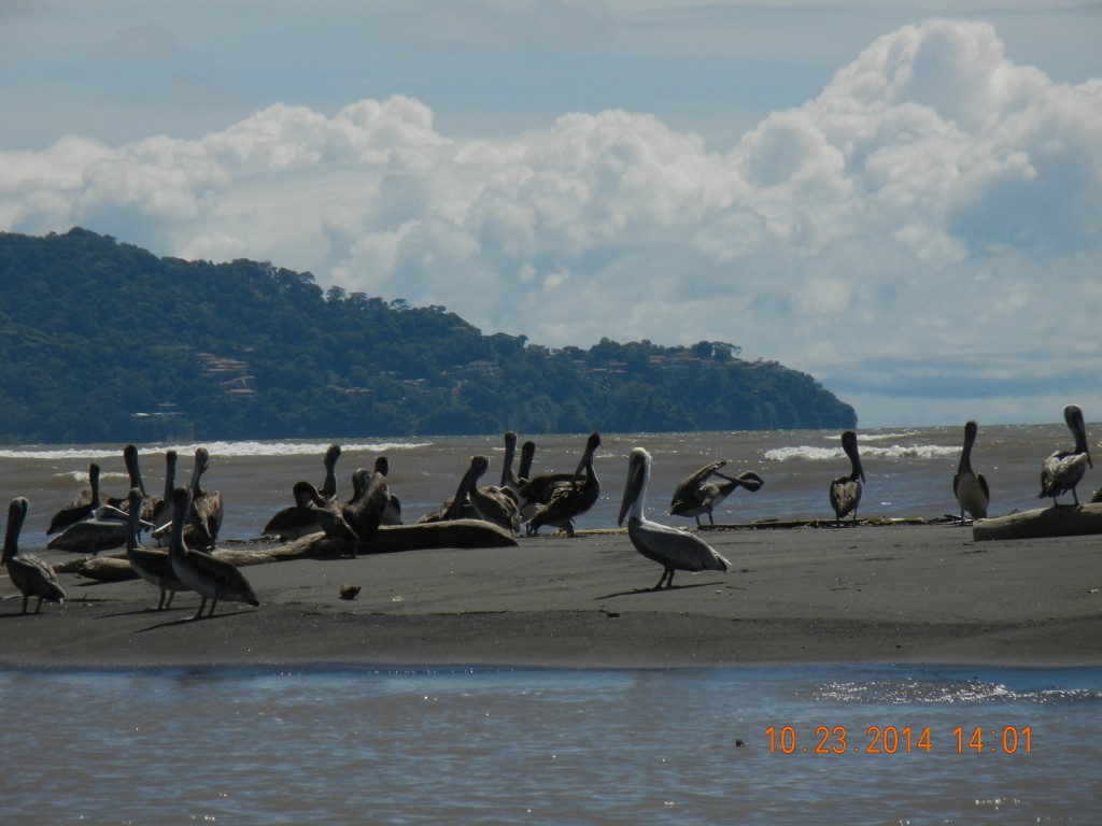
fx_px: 9550
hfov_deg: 6.6
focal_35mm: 300
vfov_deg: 5.0
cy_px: 413
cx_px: 551
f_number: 11.2
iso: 160
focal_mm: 54
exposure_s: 1/474
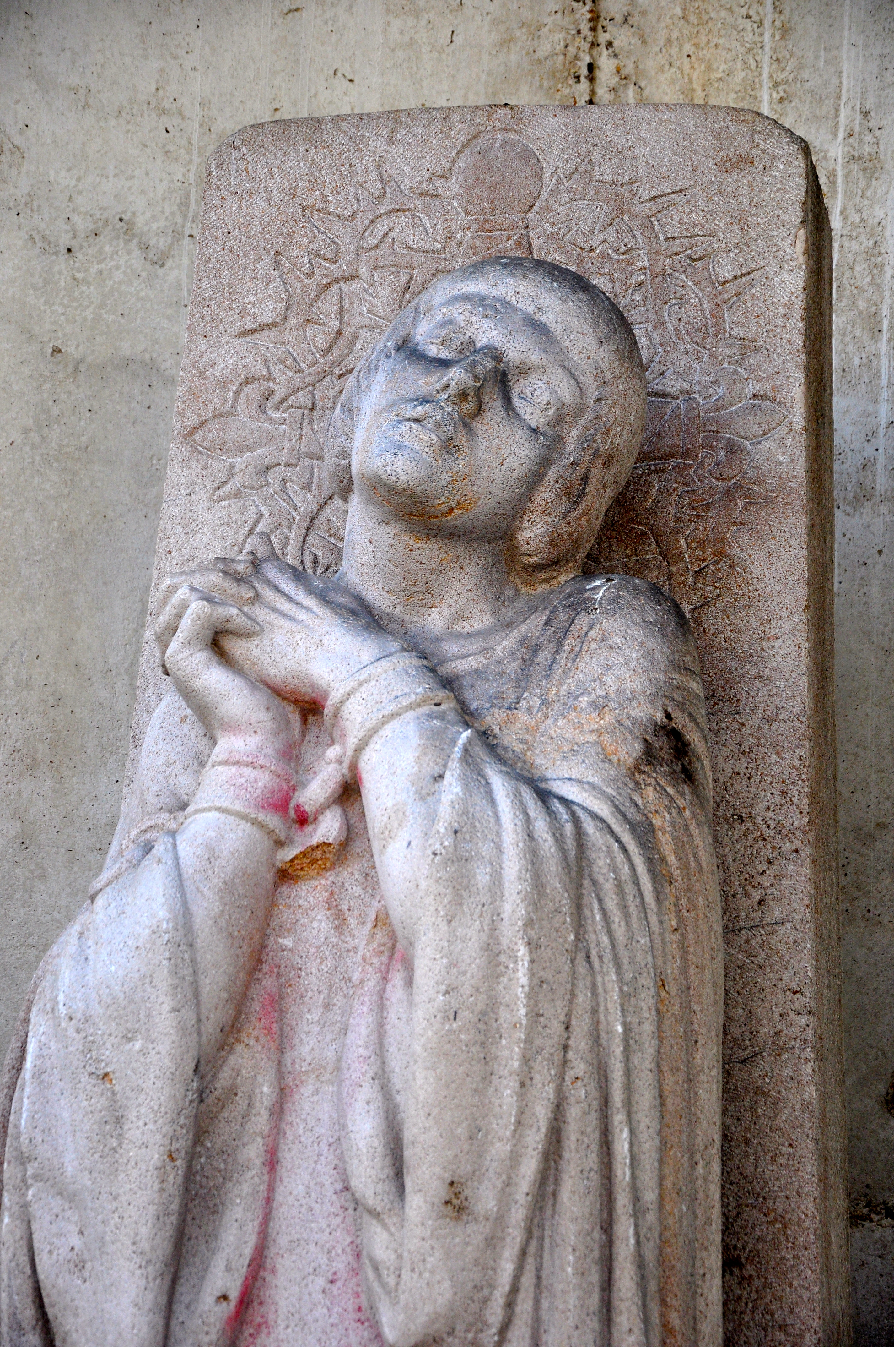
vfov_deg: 17.1
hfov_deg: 11.4
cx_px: 447
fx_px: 4481
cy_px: 674
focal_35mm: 120
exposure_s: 1/640
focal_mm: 80
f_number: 6.3
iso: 400
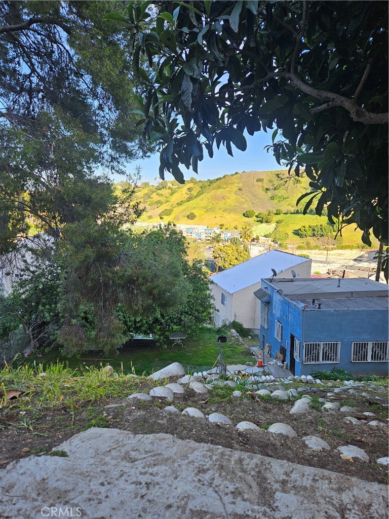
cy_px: 260
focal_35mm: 23
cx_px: 194
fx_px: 345
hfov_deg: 58.9
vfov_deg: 73.9
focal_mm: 5.4
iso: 25
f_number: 1.8
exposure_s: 1/307
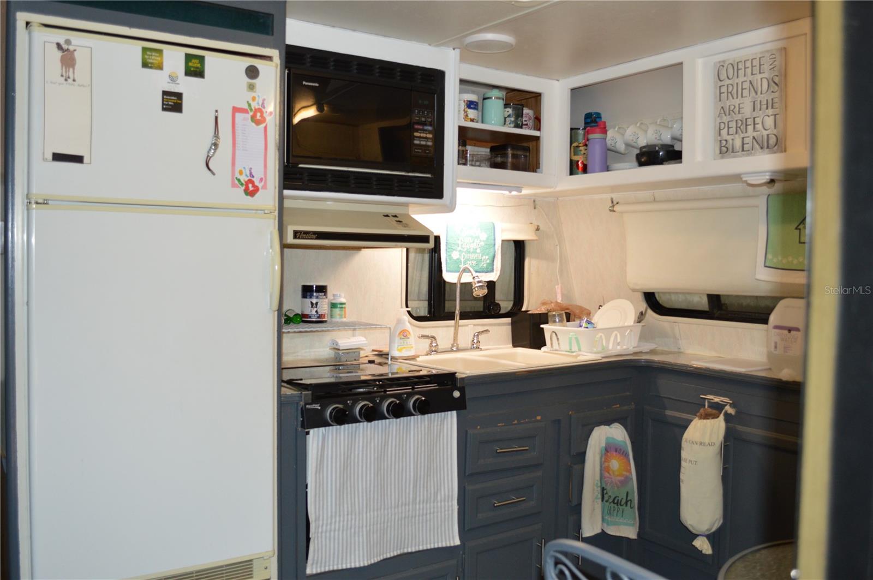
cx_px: 436
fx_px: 799
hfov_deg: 57.3
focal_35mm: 33
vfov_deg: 39.9
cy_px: 290
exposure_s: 1/60
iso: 720
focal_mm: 22
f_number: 3.8
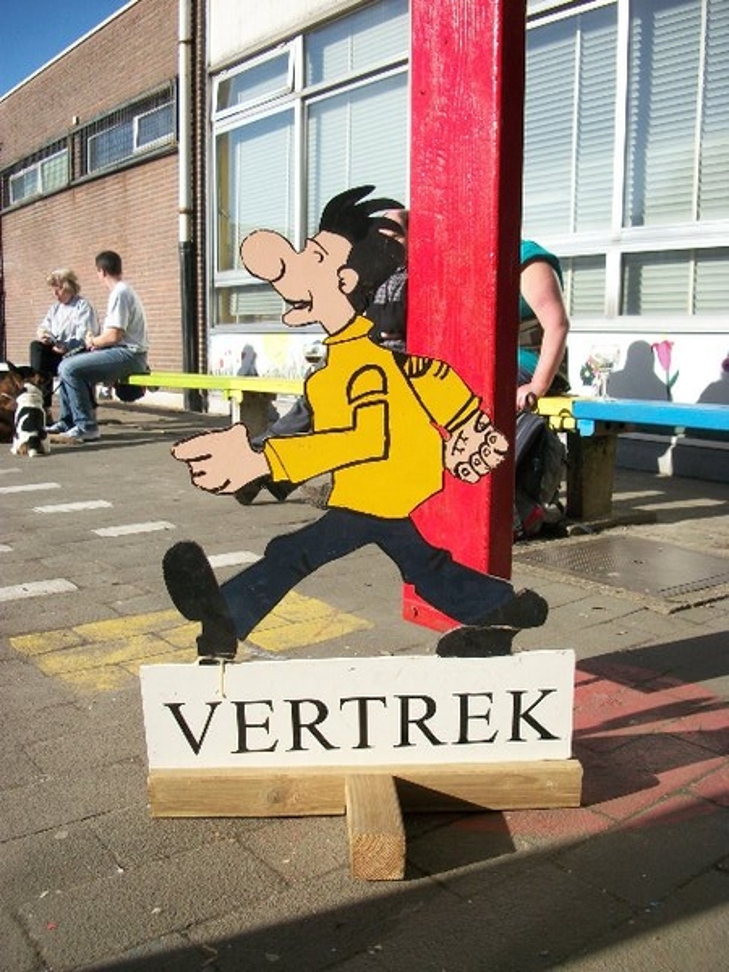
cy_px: 486
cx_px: 364
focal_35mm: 32
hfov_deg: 44.2
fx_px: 899
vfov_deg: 56.8
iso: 80
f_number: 8.8
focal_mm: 5.7
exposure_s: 1/125
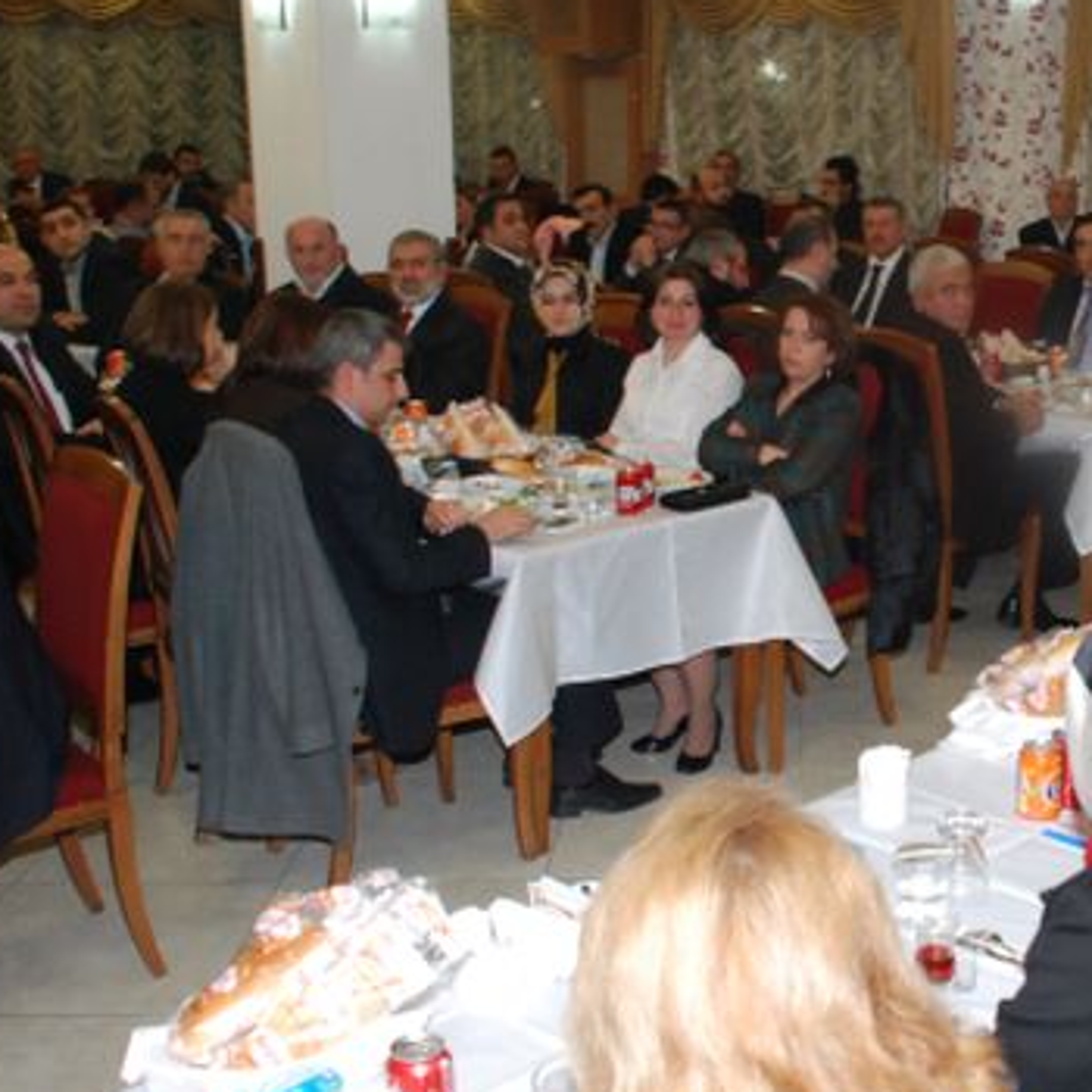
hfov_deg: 38.7
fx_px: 1499
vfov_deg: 40.0
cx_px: 852
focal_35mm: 42
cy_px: 604
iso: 1000
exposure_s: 1/60
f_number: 7.1
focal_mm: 18
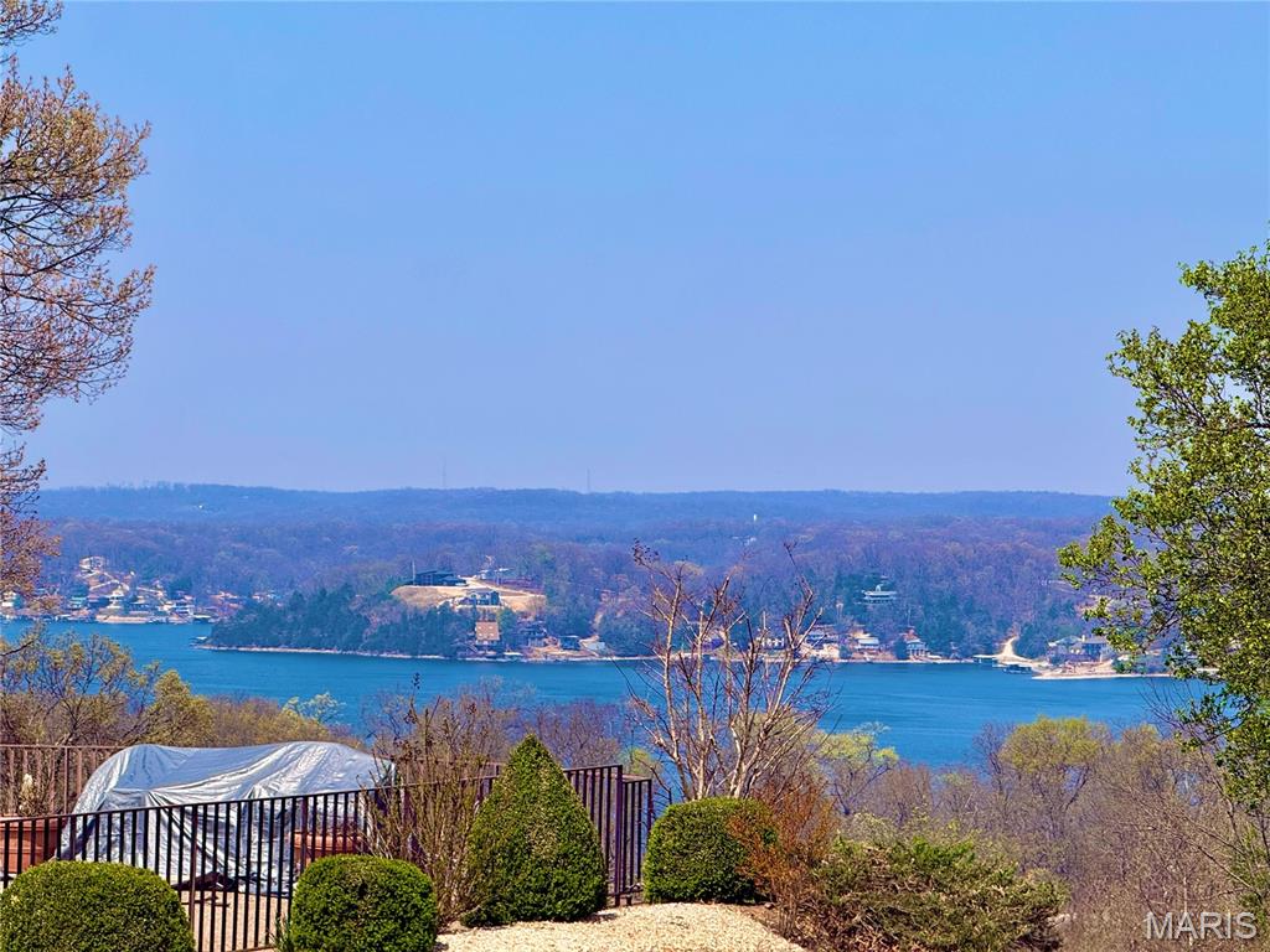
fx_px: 4403
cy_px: 476
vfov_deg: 12.3
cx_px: 635
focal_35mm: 120
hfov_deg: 16.4
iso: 50
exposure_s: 1/1969
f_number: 2.8
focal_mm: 15.66
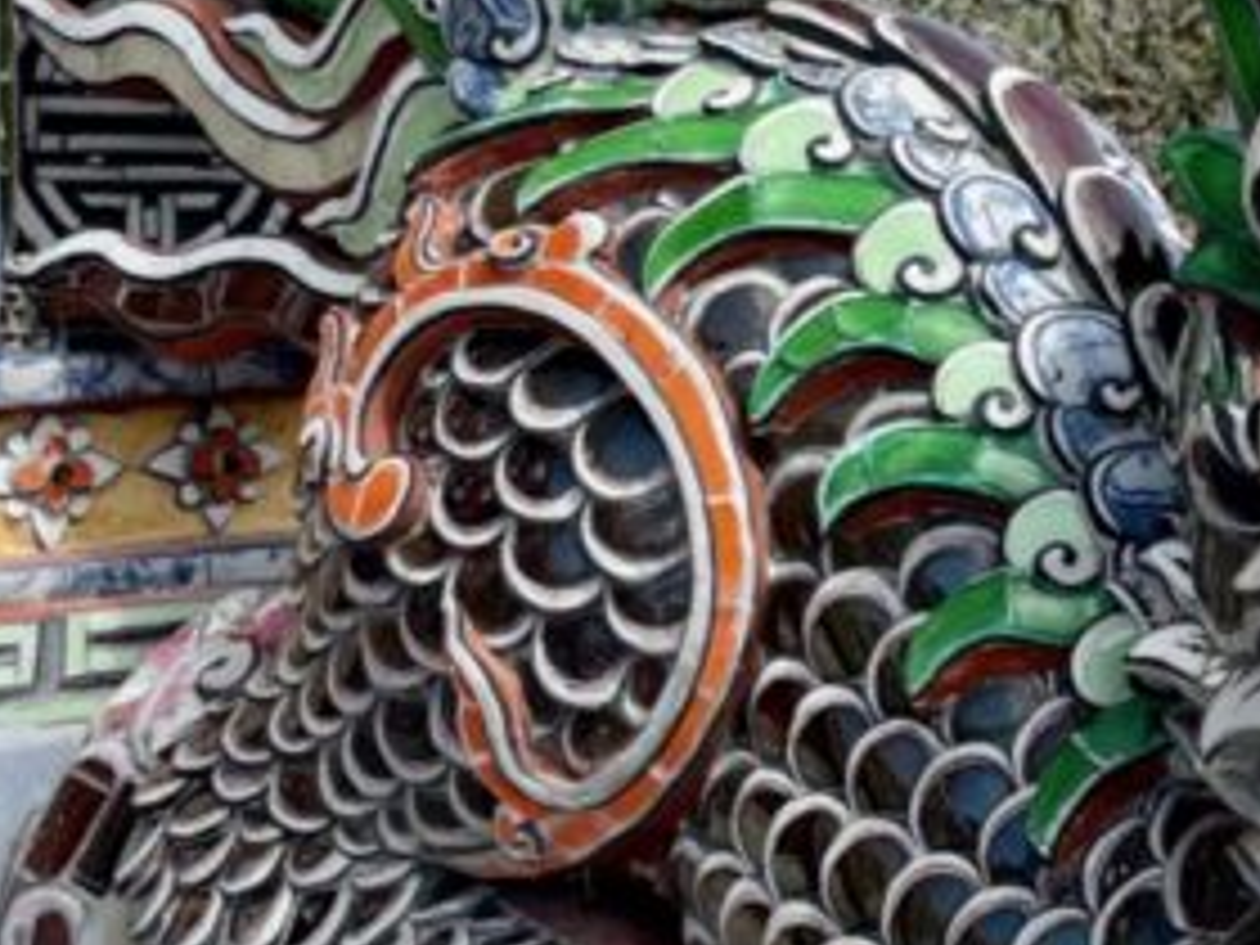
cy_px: 702
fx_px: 3458
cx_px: 1706
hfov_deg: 18.9
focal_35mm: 95
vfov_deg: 15.5
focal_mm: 4.2
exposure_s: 1/3125
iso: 32
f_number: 1.6
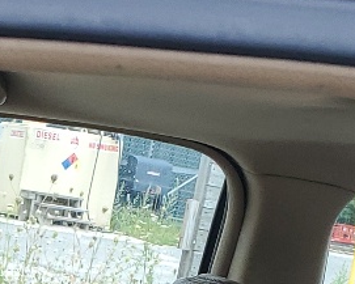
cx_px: -76
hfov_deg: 12.5
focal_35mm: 150
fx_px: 1577
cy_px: 777
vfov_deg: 8.9
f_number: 1.5
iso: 50
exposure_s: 1/357
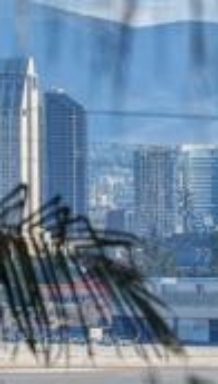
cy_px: -23
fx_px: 9169
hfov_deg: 1.4
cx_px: -287
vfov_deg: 2.4
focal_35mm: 897
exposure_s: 1/800
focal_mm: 145
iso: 100
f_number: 5.6
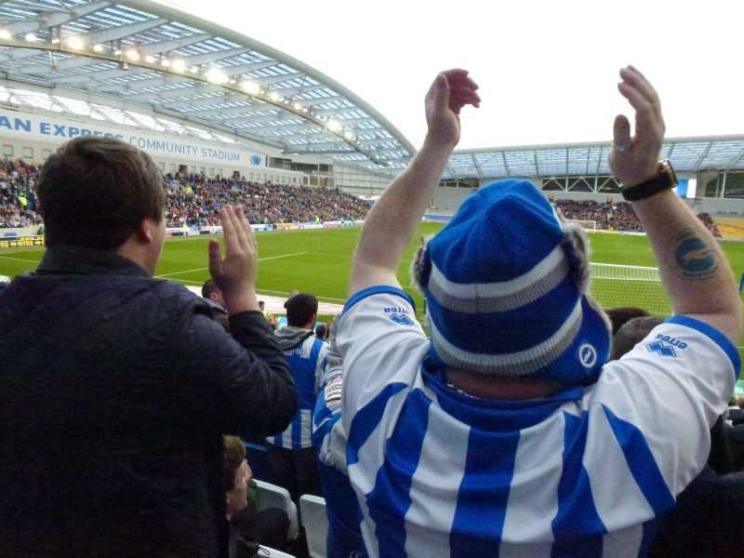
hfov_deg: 71.6
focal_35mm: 24
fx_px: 516
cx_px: 372
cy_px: 279
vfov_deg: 56.8
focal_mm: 4.3
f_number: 4
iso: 1600
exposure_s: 1/400
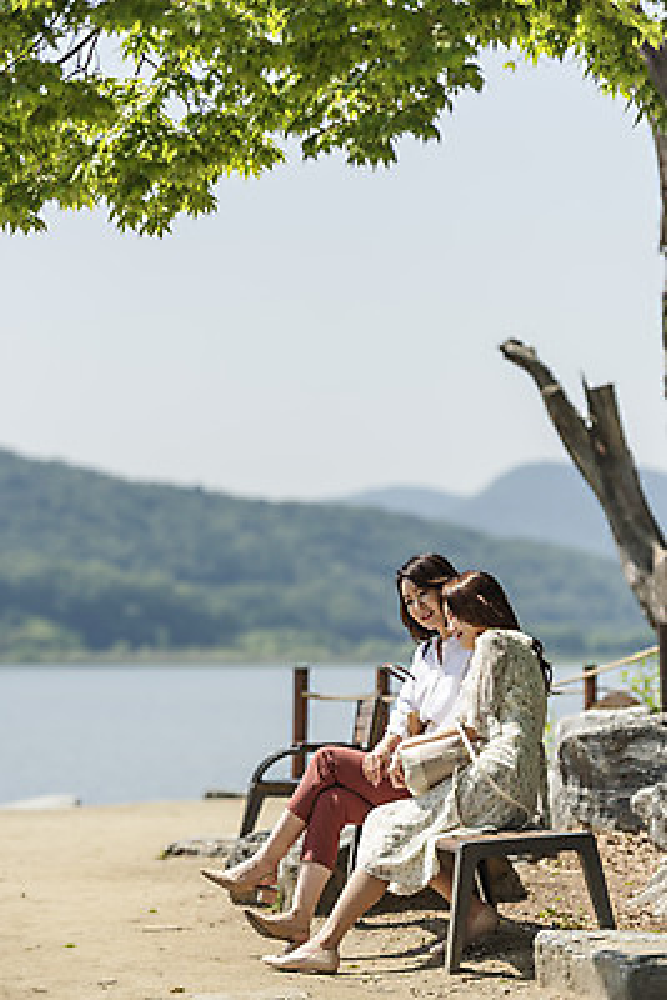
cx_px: 334
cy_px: 500
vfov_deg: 17.1
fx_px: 3332
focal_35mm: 120
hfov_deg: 11.4
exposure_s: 1/3200
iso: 100
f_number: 2.8
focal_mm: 120
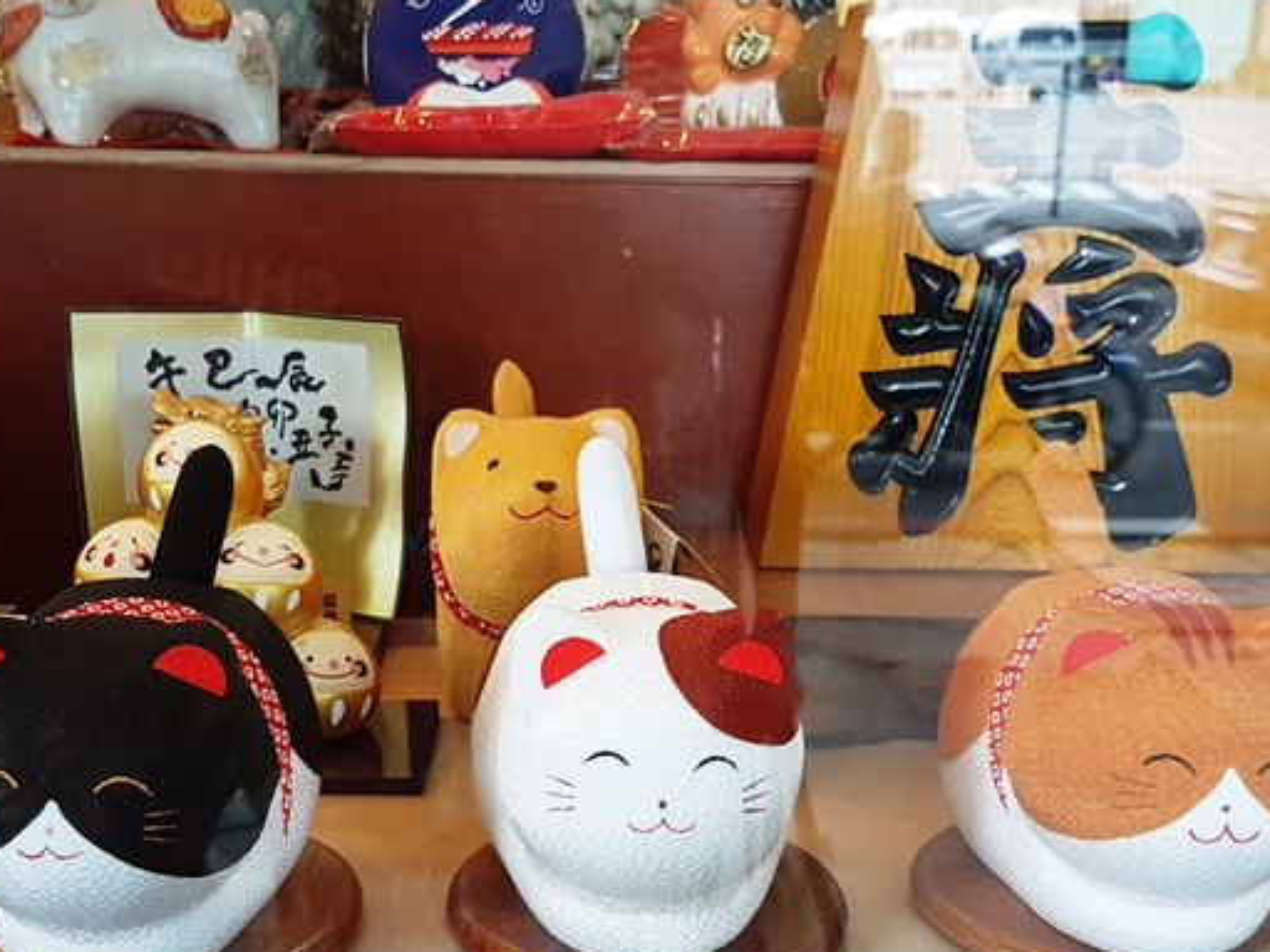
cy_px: 580
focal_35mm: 33
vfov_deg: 42.7
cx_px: 573
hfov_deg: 55.3
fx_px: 1211
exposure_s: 1/100
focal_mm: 4.2
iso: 160
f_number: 1.7
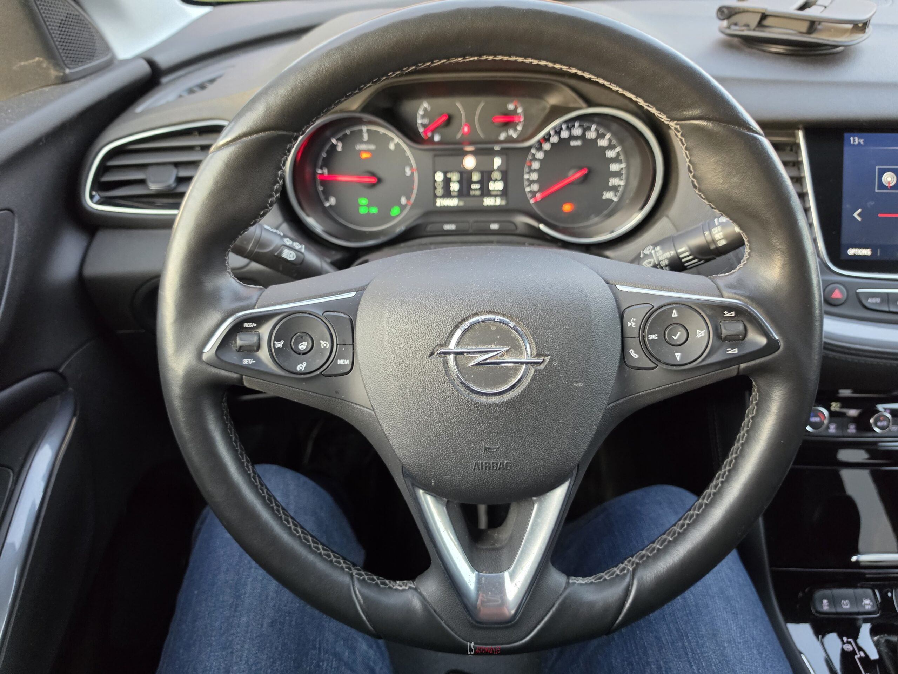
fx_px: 597
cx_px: 449
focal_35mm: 23
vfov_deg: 58.9
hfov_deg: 73.9
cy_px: 337
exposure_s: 1/120
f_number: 1.4
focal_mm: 6.5
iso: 640
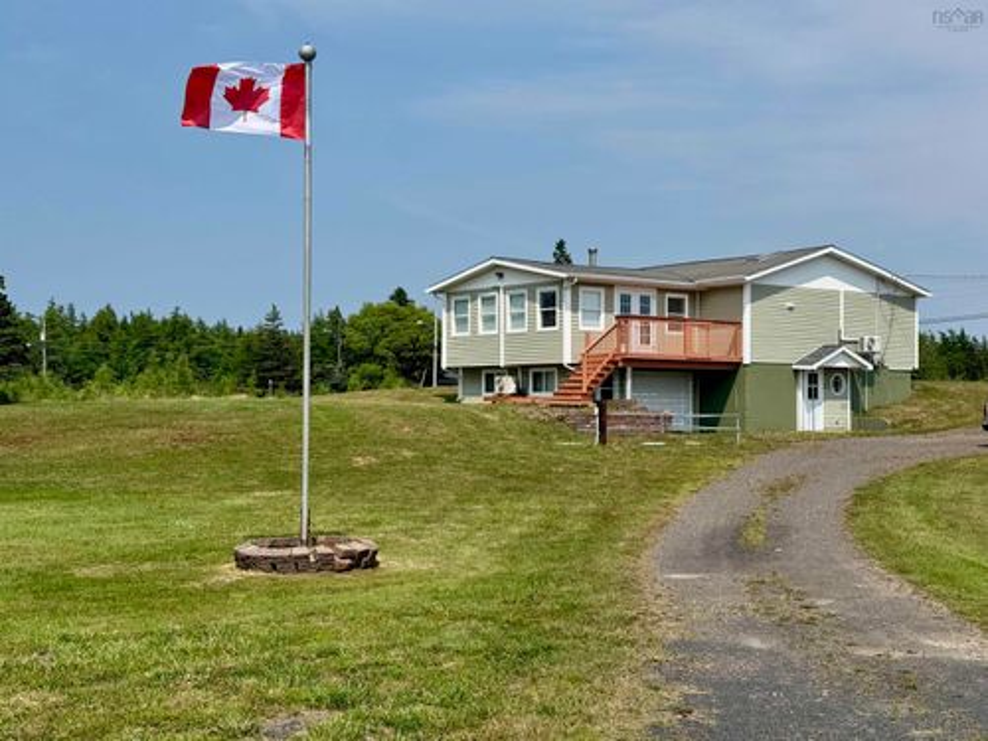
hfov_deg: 39.7
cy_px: 370
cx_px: 494
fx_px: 1370
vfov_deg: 30.3
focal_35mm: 48
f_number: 1.78
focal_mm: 6.76
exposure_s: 1/7937
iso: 80
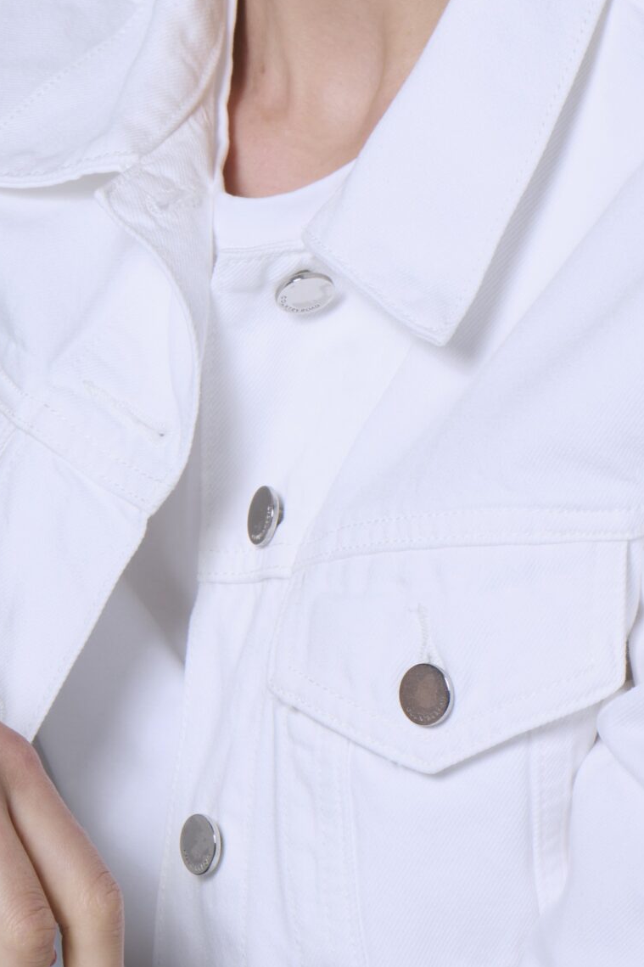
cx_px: 75
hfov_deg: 5.8
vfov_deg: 8.7
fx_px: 6334
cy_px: -20
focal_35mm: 236
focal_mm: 105
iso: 200
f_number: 18
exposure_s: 1/125
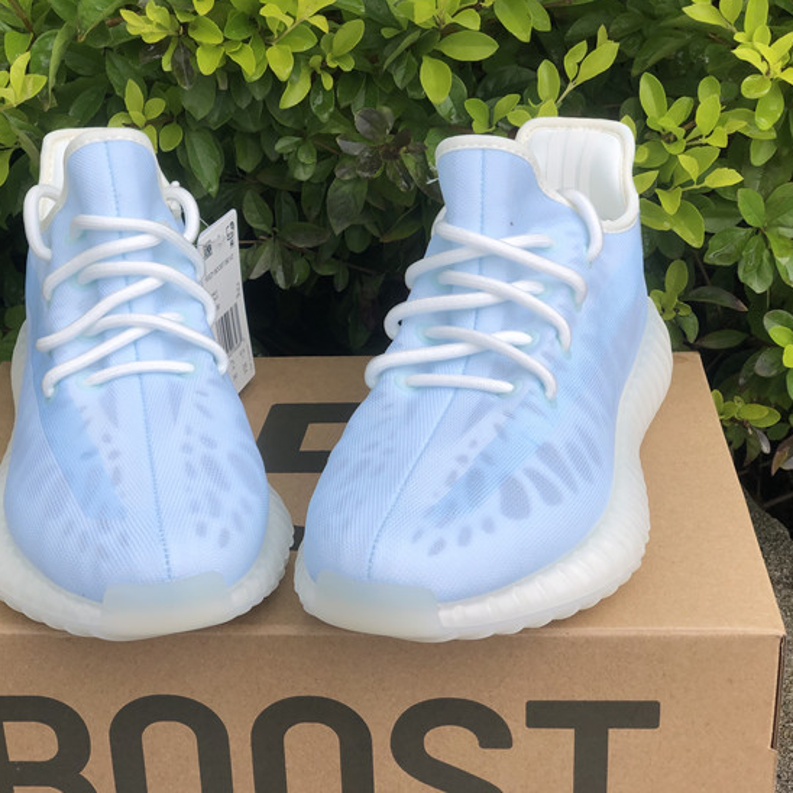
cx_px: 295
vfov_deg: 27.7
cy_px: 395
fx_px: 1607
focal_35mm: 62
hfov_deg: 27.6
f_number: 2.4
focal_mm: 6
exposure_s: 1/220
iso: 16
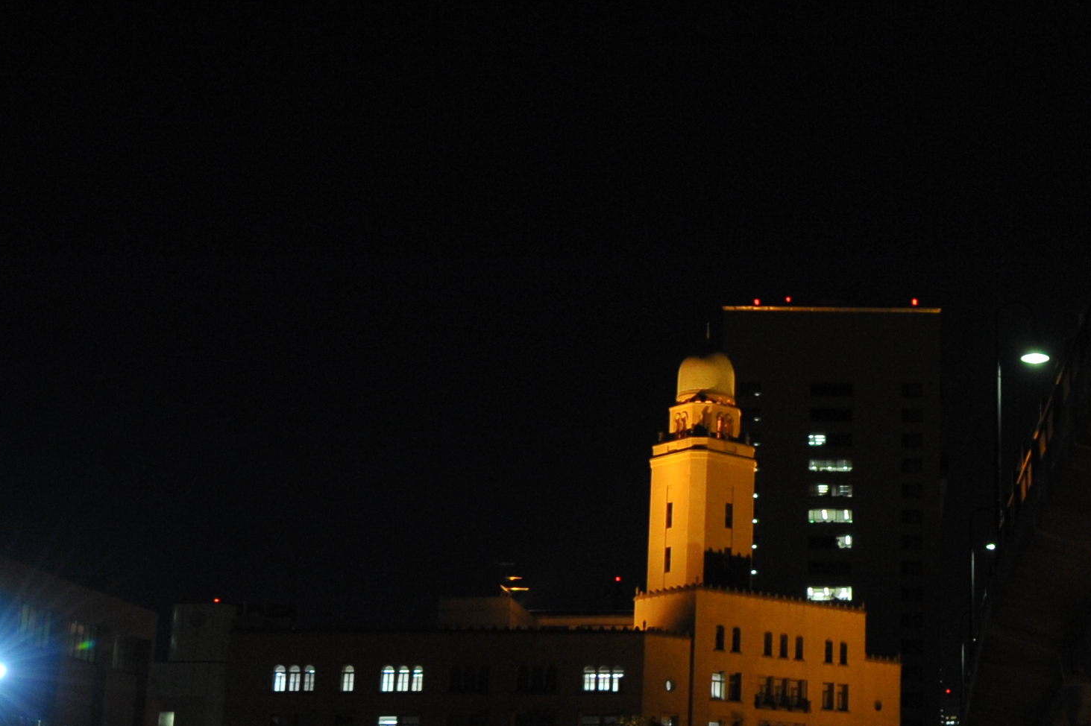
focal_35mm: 64
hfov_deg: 29.8
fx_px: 1939
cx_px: 1026
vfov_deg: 21.2
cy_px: 444
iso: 1250
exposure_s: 1/20
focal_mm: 22
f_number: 5.6
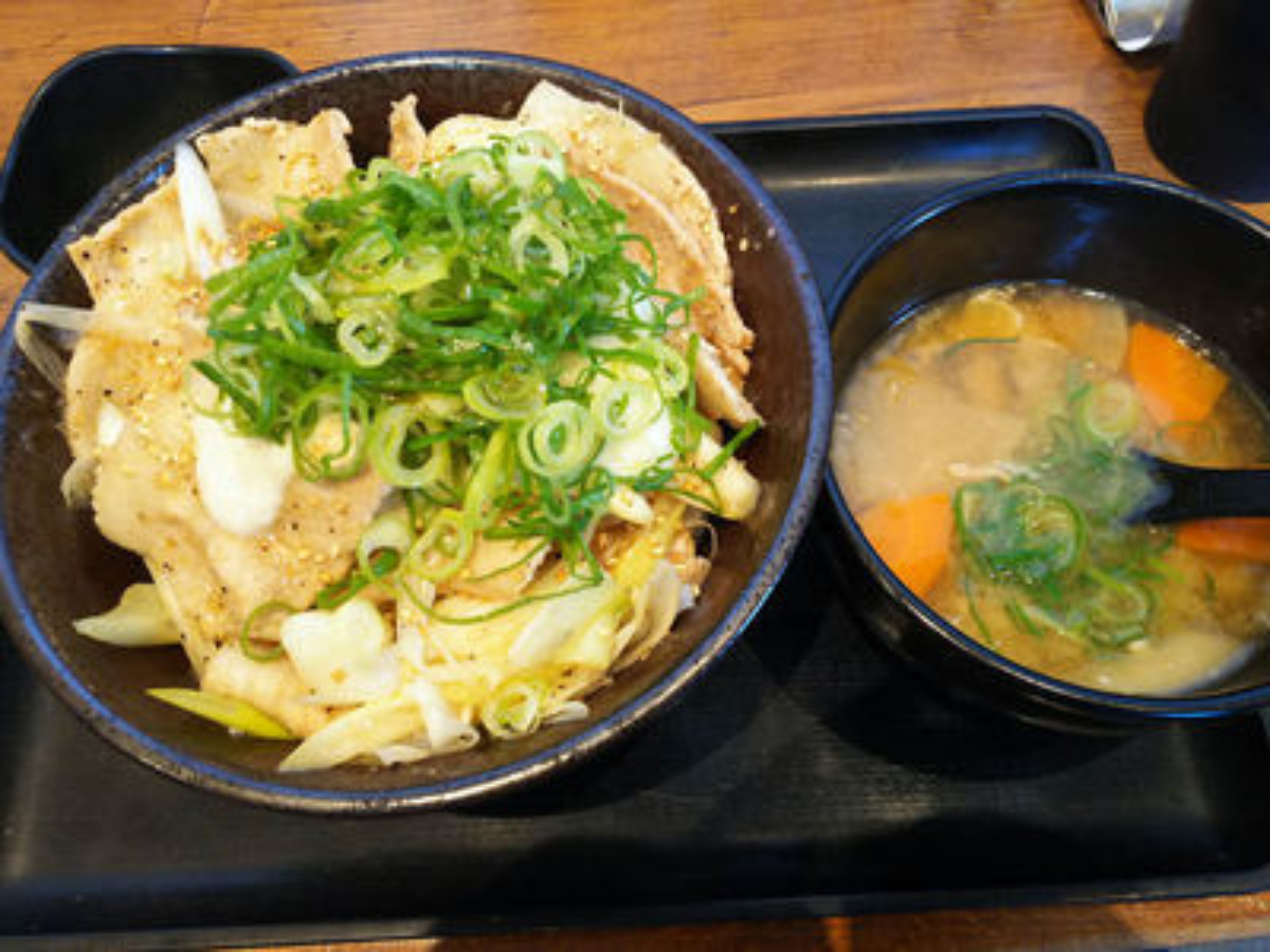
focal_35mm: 27
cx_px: 635
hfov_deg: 65.3
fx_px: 991
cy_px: 476
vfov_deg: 51.4
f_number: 1.9
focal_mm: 4.2
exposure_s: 1/60
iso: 100
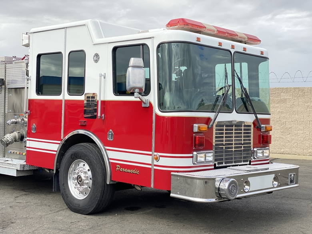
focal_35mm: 52
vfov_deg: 28.0
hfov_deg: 36.8
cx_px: 156
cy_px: 117
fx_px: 469
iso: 20
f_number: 2
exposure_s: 1/403
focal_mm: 6
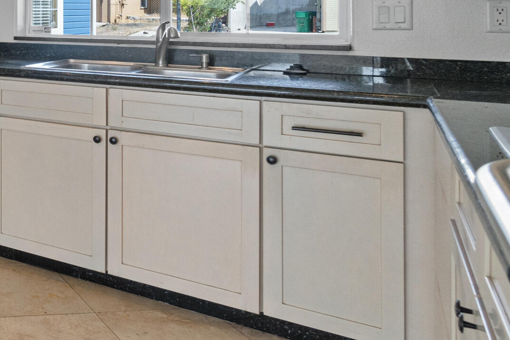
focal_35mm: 42
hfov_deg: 34.9
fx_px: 595
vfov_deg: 30.1
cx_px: -128
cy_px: 14
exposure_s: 1/60
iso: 2500
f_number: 7.1
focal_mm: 10
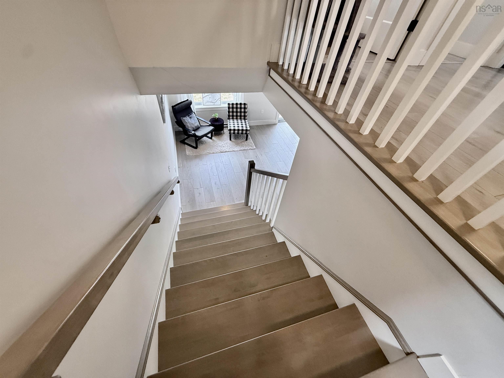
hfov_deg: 102.1
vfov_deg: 85.7
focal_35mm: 14
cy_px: 189
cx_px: 252
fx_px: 204
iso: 125
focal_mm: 2.22
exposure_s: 1/120
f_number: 2.2
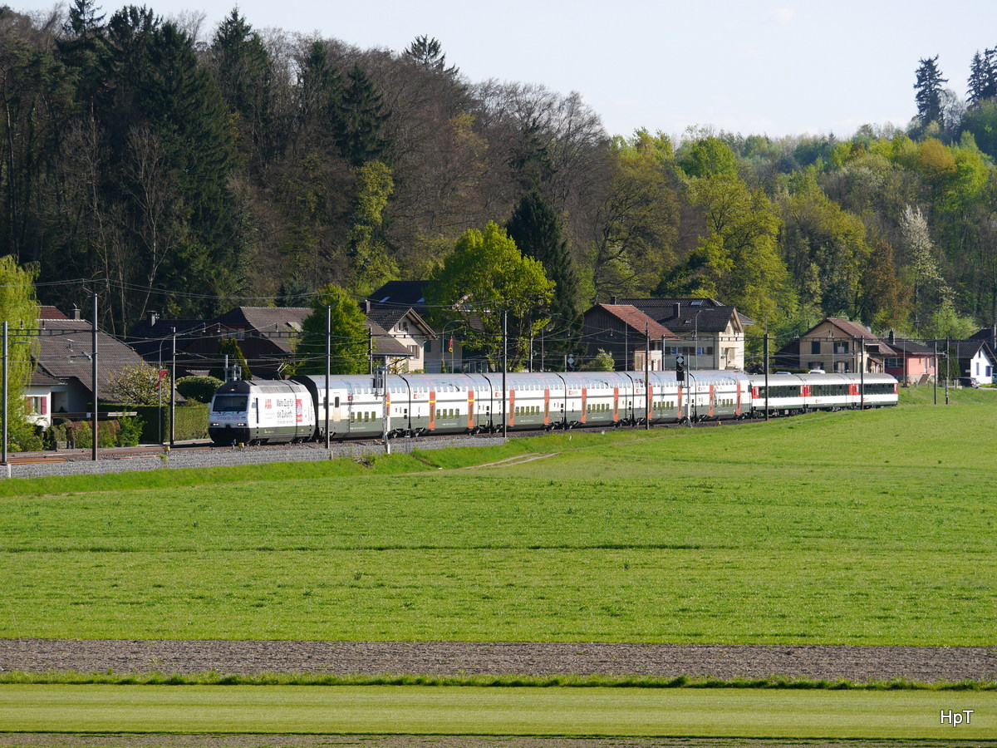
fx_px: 6567
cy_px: 374
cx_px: 498
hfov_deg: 8.7
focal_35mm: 228
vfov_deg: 6.5
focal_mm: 114
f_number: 5
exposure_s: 1/640
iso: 160
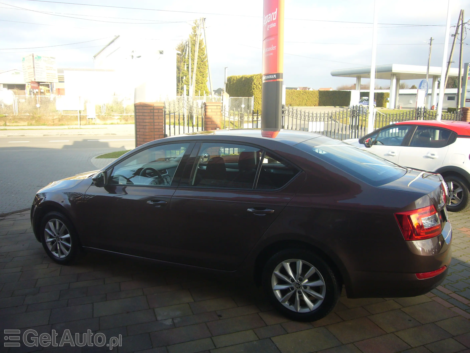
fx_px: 380
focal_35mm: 28
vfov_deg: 49.7
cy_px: 176
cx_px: 235
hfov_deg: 63.4
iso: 80
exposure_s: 1/200
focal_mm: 4.6
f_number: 2.8
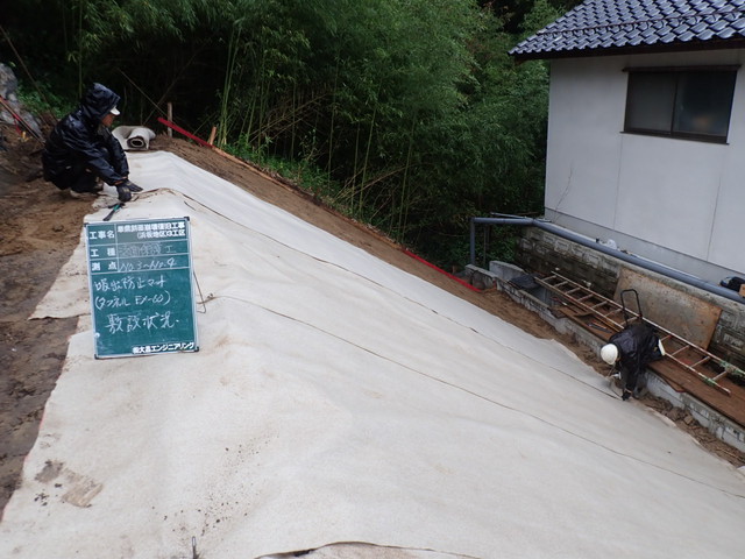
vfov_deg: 54.9
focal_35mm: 25
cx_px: 372
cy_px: 280
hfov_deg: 69.4
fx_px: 538
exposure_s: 1/100
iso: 100
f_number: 2.8
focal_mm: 4.5
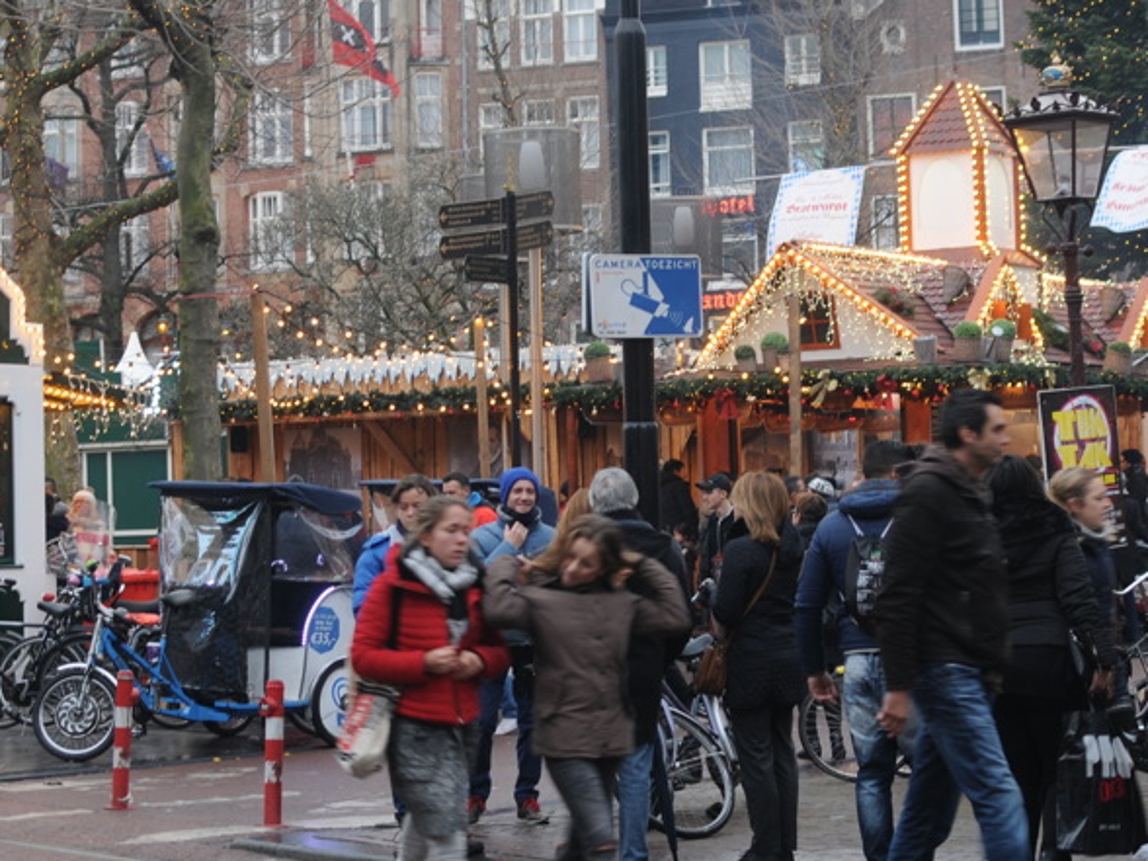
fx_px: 2913
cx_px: 508
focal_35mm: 88
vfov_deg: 16.8
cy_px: 404
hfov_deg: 22.3
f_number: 3.2
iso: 200
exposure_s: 1/40
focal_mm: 35
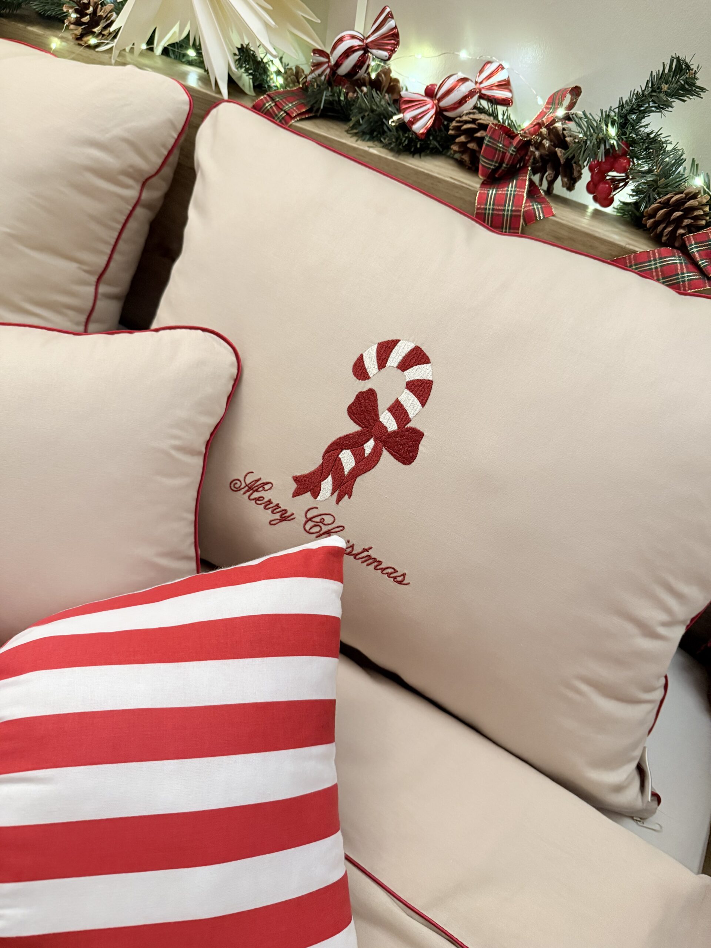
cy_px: 474
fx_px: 657
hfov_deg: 56.8
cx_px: 356
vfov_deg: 71.6
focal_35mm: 24
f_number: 1.78
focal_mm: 6.76
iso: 500
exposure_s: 1/50
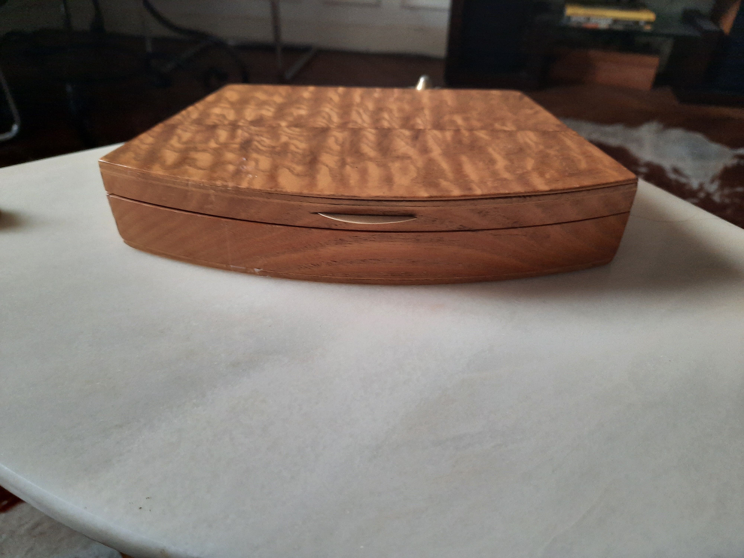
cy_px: 279
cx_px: 372
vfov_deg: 54.9
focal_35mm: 25
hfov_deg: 69.4
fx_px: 537
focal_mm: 4.6
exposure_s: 1/50
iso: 320
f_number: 2
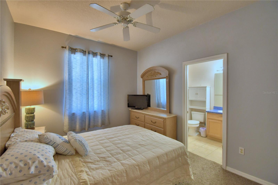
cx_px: 139
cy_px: 92
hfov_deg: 100.4
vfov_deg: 77.3
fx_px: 116
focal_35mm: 15
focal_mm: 10
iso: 450
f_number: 4.5
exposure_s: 1/30
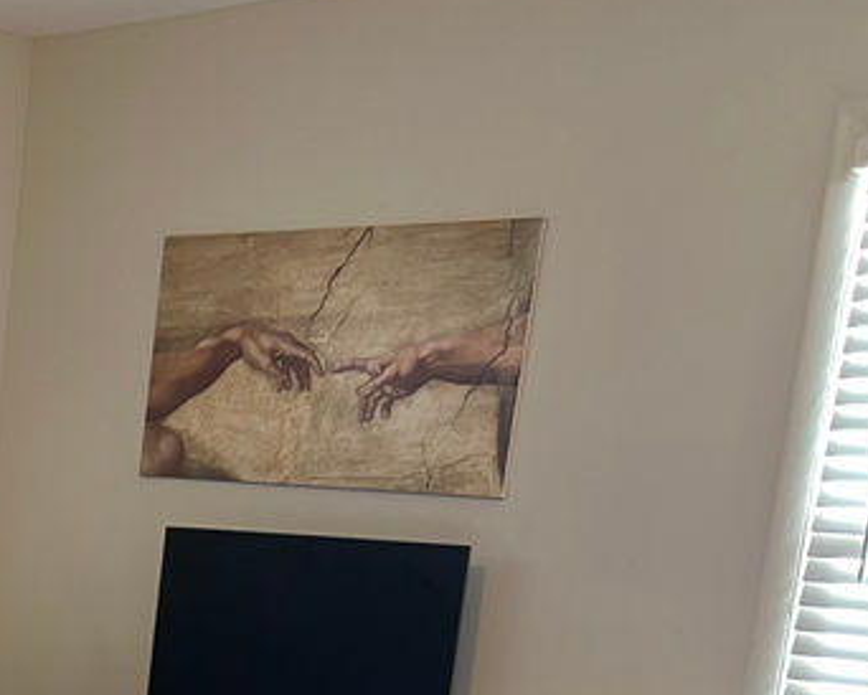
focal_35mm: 76
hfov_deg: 21.3
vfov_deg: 19.1
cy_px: 817
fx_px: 1954
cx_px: -414
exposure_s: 1/60
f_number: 1.5
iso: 125
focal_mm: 5.7
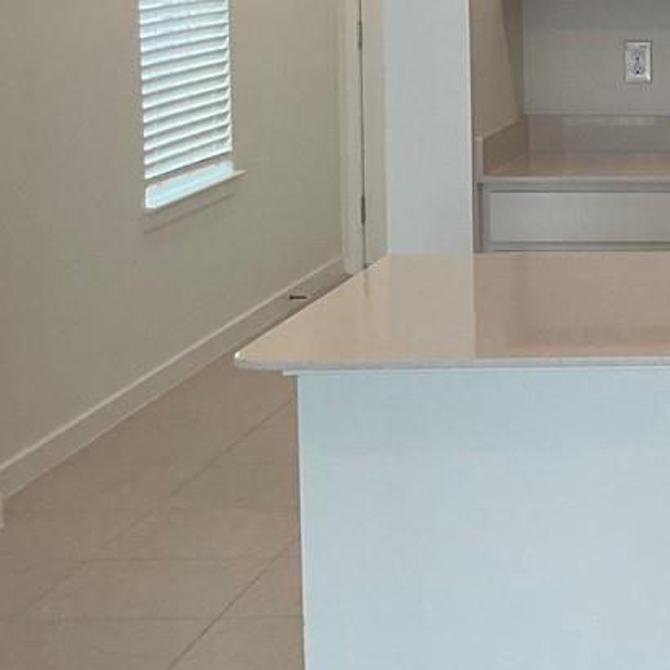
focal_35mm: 100
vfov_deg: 17.2
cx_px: 1059
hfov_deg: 15.7
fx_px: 2190
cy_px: 116
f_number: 1.8
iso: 50
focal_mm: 3
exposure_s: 1/120
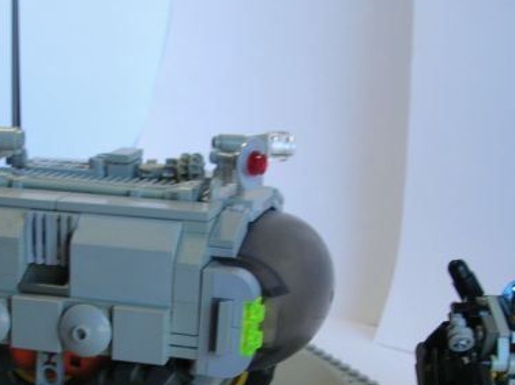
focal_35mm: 74
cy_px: 333
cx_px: 177
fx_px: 1100
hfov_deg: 26.2
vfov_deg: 19.6
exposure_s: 1/21
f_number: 2.8
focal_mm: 5.8
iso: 50
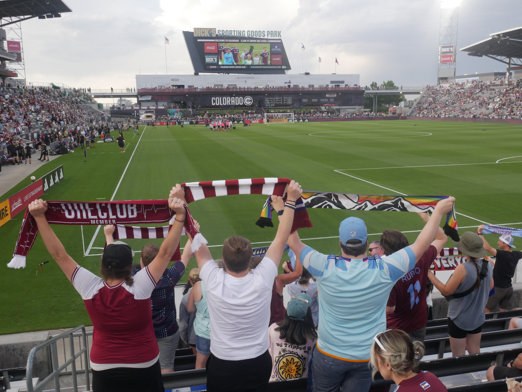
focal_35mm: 32
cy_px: 196
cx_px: 261
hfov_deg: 56.8
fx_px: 483
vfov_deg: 44.2
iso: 400
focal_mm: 16
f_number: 10
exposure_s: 1/60
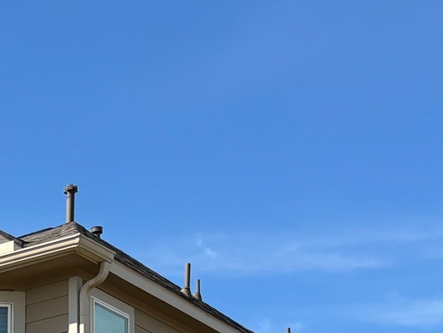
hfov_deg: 17.5
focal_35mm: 103
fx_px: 1318
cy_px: 590
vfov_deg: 13.1
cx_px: -182
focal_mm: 5.96
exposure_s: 1/2062
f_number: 1.6
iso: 50
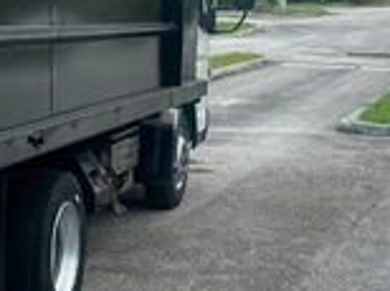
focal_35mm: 100
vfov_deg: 14.7
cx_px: -94
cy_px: 127
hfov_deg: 18.5
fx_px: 1125
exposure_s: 1/1949
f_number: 1.78
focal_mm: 6.86
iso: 80
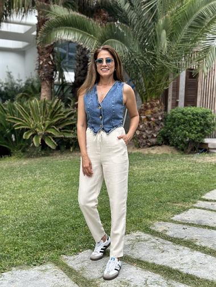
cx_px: 108
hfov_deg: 30.3
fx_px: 399
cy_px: 144
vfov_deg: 39.6
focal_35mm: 48
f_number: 1.78
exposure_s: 1/365
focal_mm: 6.86
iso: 80
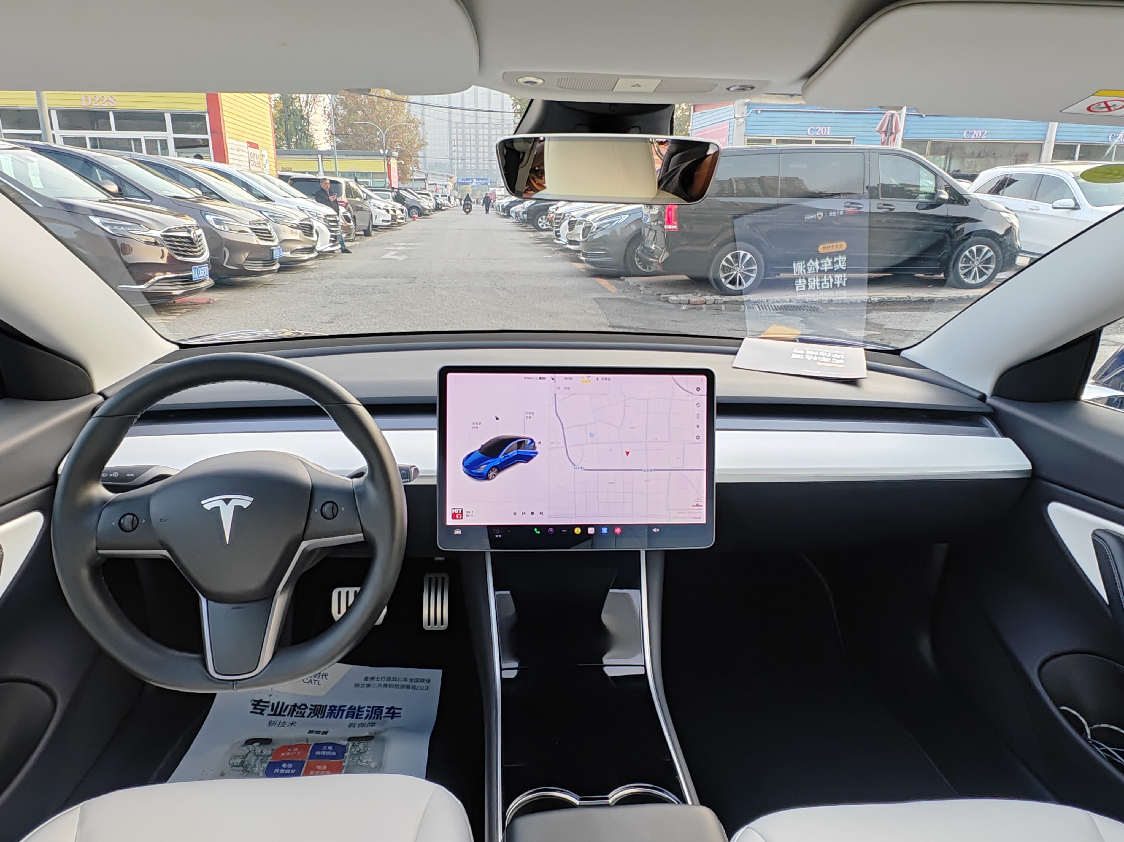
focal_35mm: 22
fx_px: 714
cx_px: 562
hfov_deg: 76.4
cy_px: 421
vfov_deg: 61.0
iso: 64
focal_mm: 1.82
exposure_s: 1/50
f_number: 2
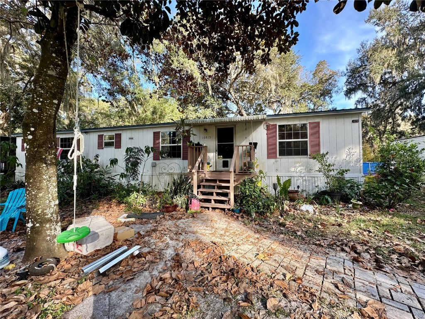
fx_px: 172
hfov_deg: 102.1
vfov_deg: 85.7
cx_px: 212
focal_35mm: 14
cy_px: 160
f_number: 2.2
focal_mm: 2.22
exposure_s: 1/132
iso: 40
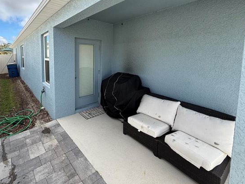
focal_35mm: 18
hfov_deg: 87.2
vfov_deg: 70.3
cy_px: 68
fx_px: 127
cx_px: 105
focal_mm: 2.22
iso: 64
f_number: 2.2
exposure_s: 1/559
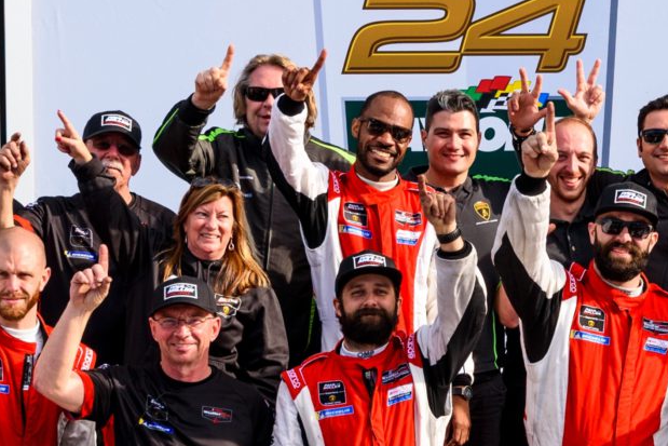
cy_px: 393
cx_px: 637
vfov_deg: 7.4
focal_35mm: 186
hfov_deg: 11.0
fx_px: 3452
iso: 200
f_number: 5.6
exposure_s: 1/500
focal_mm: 45
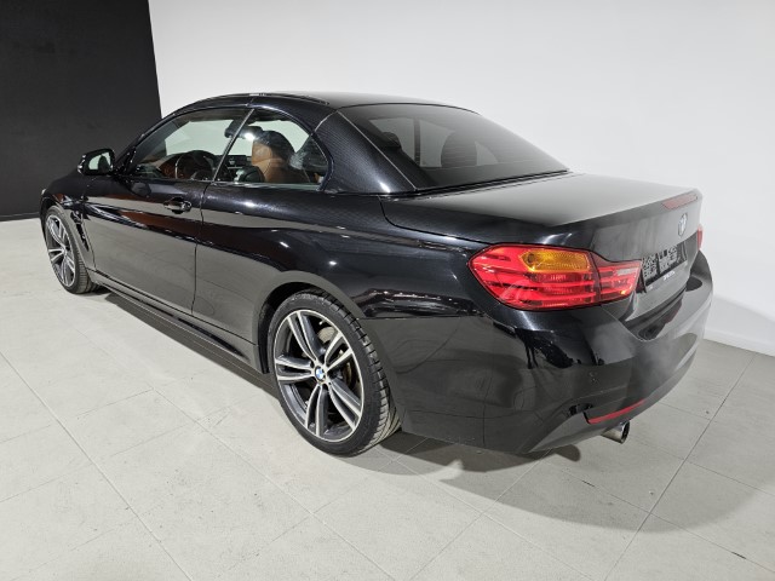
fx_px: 515
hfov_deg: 73.9
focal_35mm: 23
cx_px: 388
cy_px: 290
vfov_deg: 58.9
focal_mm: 6.3
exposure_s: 1/100
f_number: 1.7
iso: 200
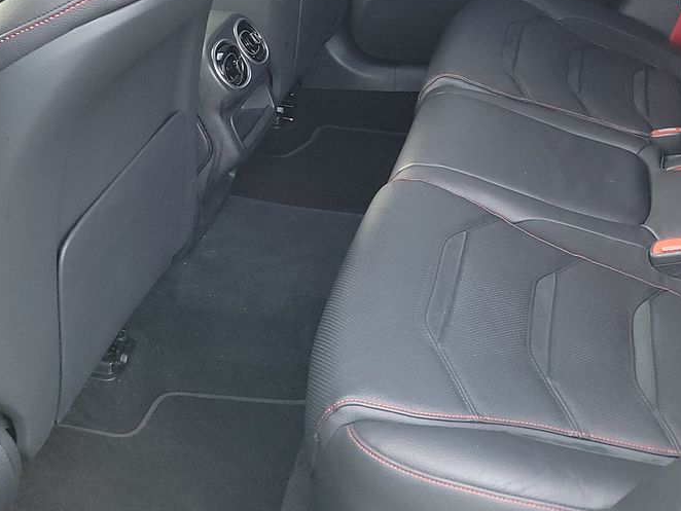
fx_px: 1141
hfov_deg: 32.6
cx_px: 511
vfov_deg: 24.3
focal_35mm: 58
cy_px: 26
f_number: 1.8
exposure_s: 1/59
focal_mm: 6.7
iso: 476
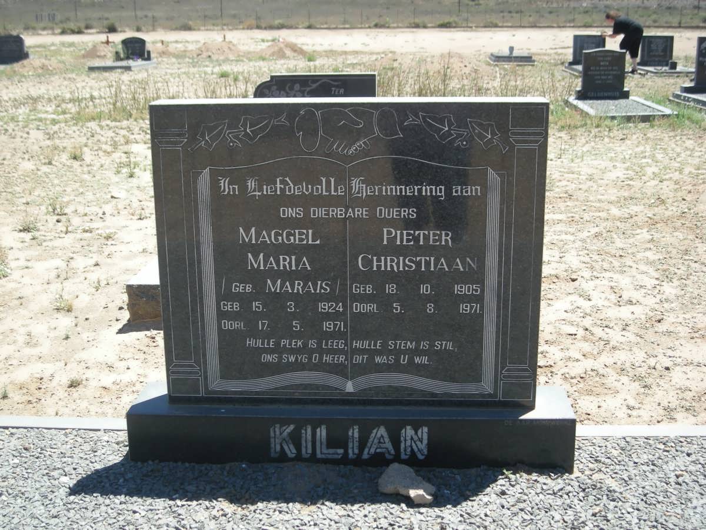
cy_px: 265
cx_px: 353
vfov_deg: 29.7
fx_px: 999
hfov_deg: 38.9
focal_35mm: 49
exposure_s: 1/328
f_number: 3.2
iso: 50
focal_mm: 7.9
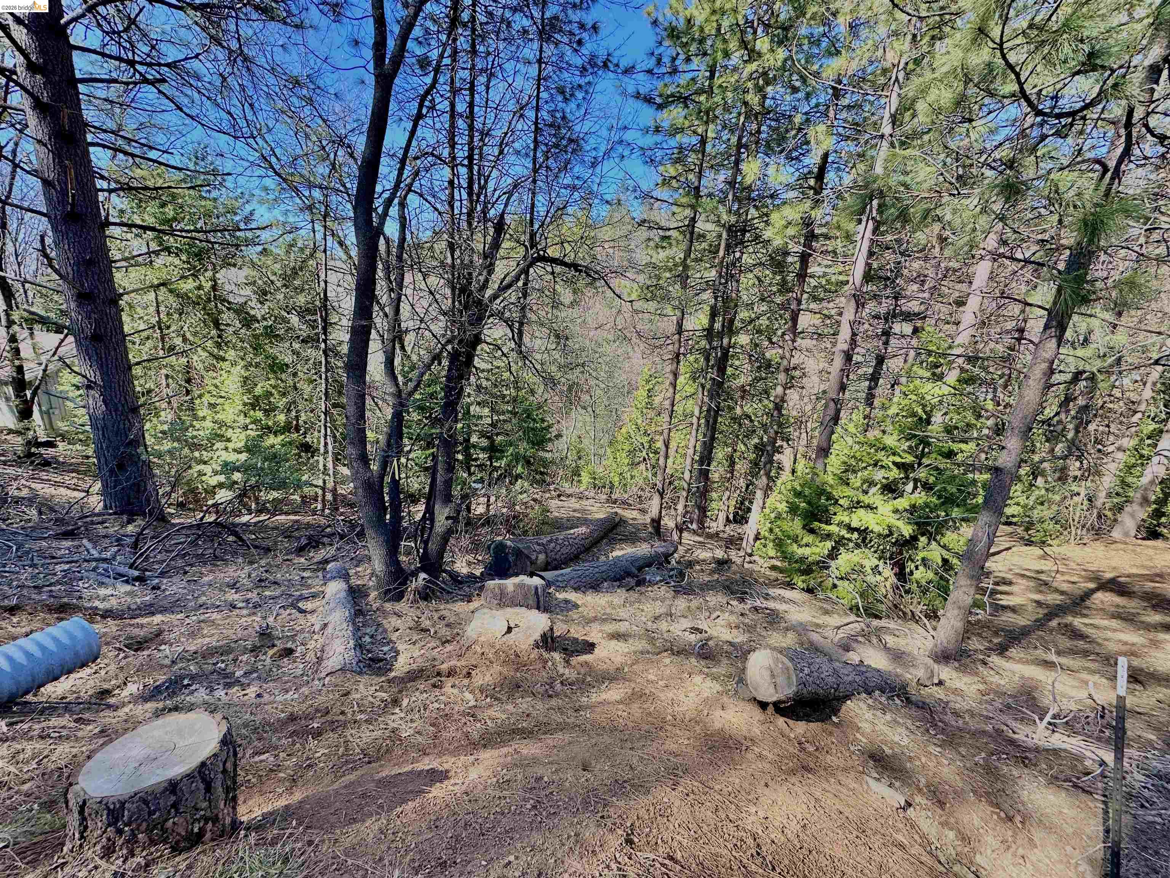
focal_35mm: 14
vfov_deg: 85.7
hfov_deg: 102.1
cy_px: 439
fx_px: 473
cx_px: 585
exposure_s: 1/278
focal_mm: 2.22
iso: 40
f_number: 2.2
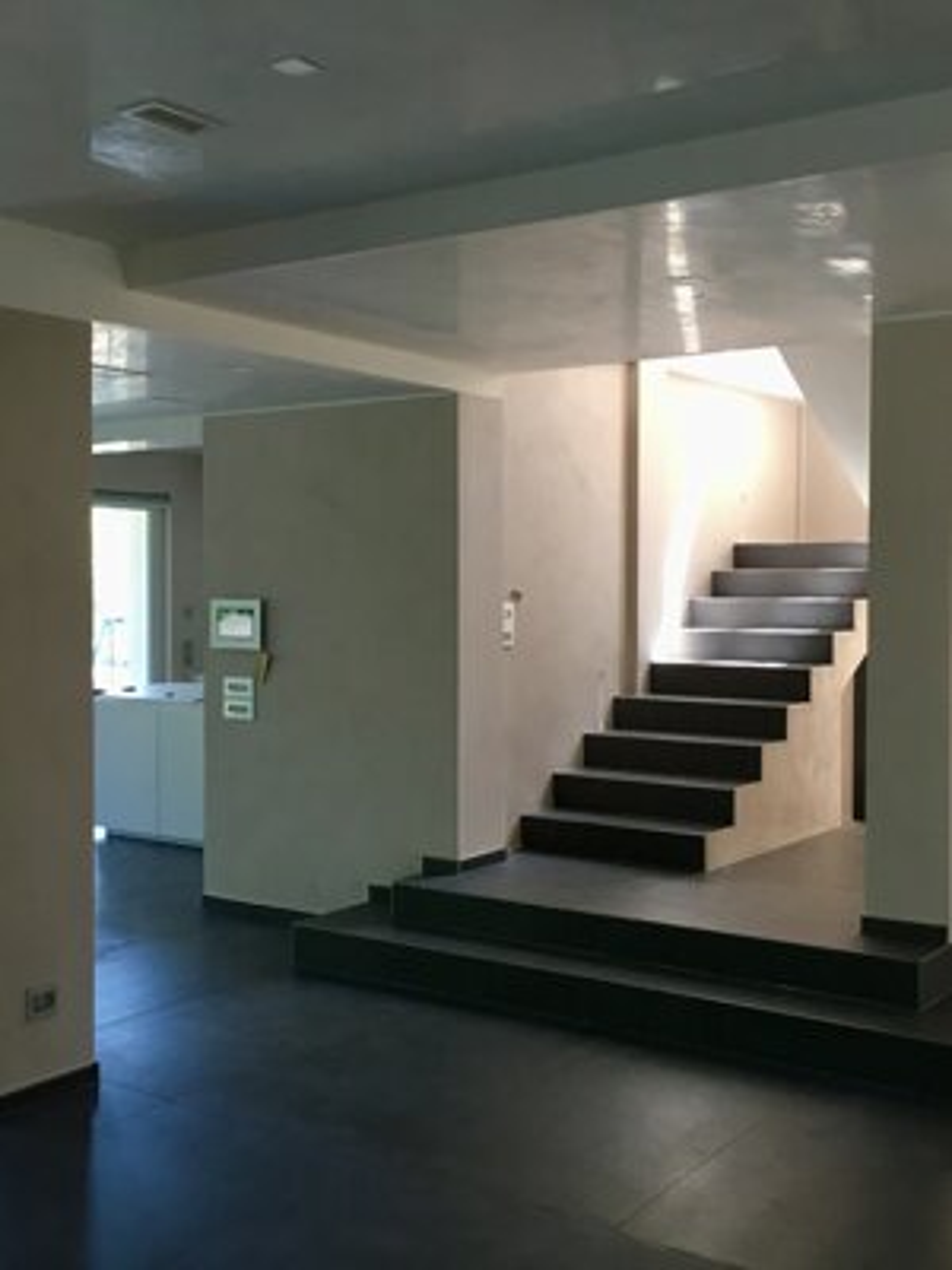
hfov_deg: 48.2
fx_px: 1063
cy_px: 635
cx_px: 476
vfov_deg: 61.7
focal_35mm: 29
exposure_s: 1/33
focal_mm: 4.15
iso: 50
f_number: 2.2
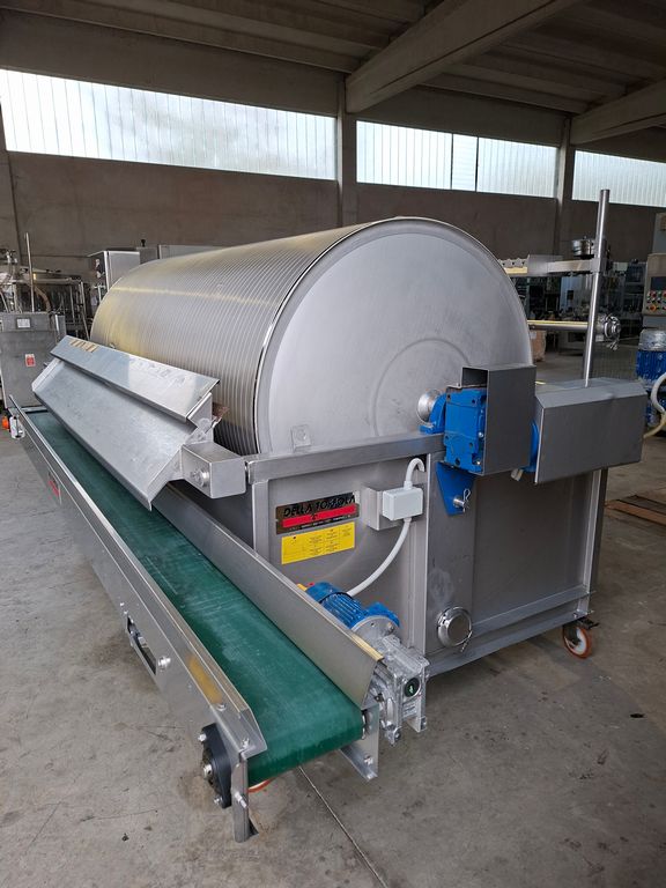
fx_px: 590
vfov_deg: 73.9
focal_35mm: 23
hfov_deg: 58.9
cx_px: 333
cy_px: 444
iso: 50
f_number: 1.8
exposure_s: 1/100
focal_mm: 5.54
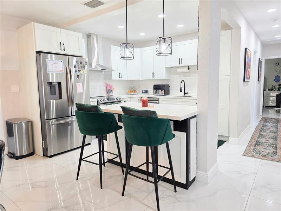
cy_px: 106
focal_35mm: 23
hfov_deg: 73.9
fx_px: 187
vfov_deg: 58.9
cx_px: 140
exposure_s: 1/120
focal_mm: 6.3
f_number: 1.7
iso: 320
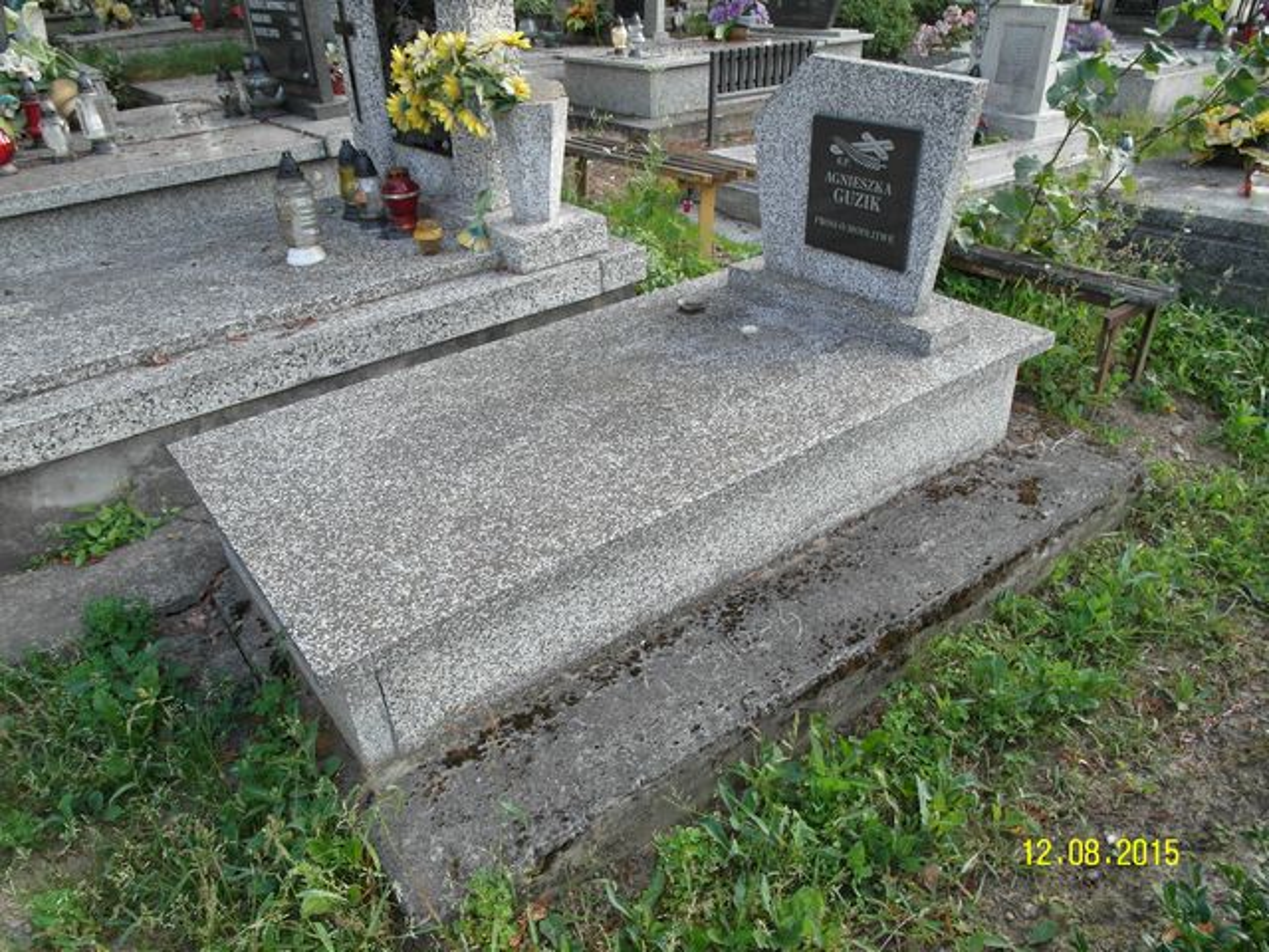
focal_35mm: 24
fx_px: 880
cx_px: 634
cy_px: 476
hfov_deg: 71.6
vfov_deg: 56.8
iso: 100
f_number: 3.4
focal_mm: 5.2
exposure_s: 1/90
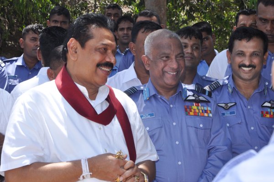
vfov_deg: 13.8
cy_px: 91
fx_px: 752
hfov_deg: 20.6
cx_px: 137
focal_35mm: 99
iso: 400
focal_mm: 66
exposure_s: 1/200
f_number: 13
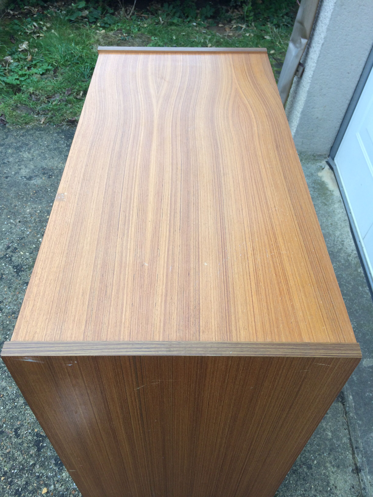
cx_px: 186
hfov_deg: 48.2
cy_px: 248
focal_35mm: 29
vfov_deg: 61.7
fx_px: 417
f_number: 2.2
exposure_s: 1/166
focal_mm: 4.15
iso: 32
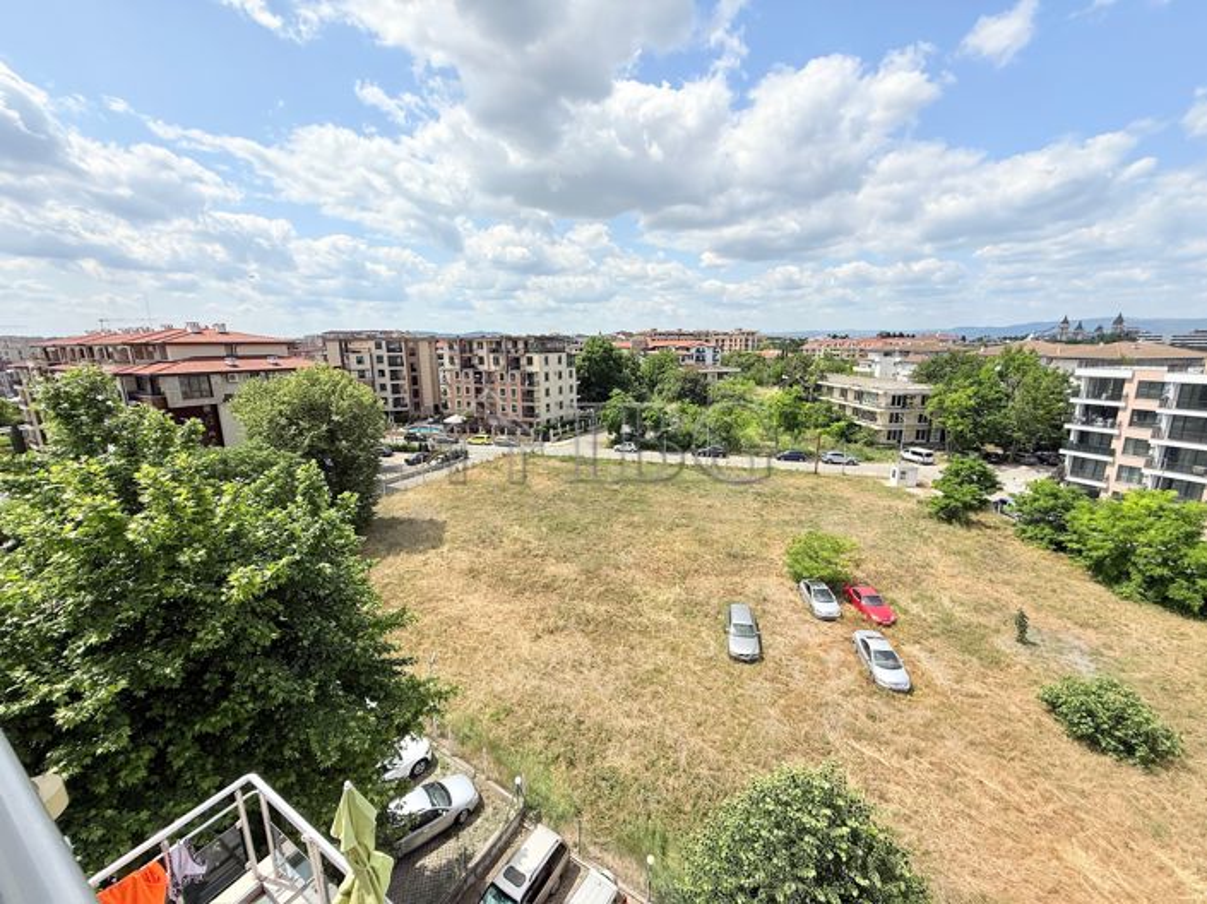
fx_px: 488
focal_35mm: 14
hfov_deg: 102.1
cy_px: 452
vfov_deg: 85.6
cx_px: 604
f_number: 2.2
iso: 50
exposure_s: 1/2024
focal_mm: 2.22
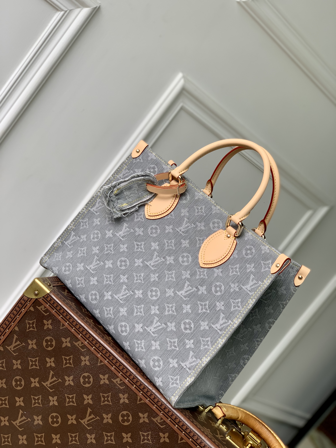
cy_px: 224
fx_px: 673
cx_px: 168
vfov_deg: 36.8
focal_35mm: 52
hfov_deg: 28.0
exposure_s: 1/122
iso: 20
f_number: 2.4
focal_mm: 6
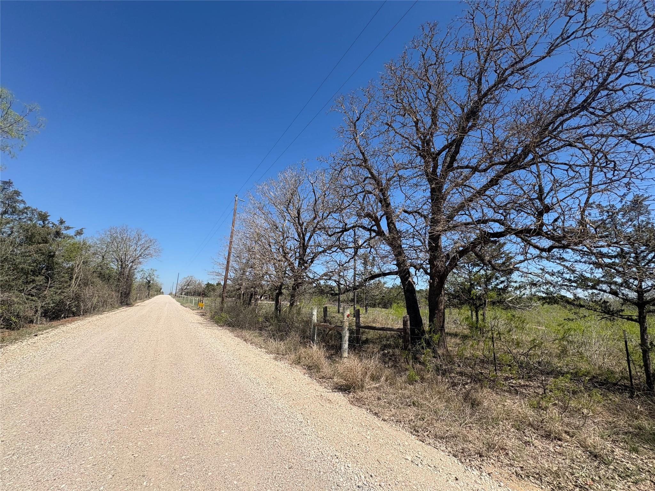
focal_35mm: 14
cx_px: 328
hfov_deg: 102.1
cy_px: 246
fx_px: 265
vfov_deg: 85.7
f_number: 2.2
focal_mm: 2.22
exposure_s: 1/1477
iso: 40
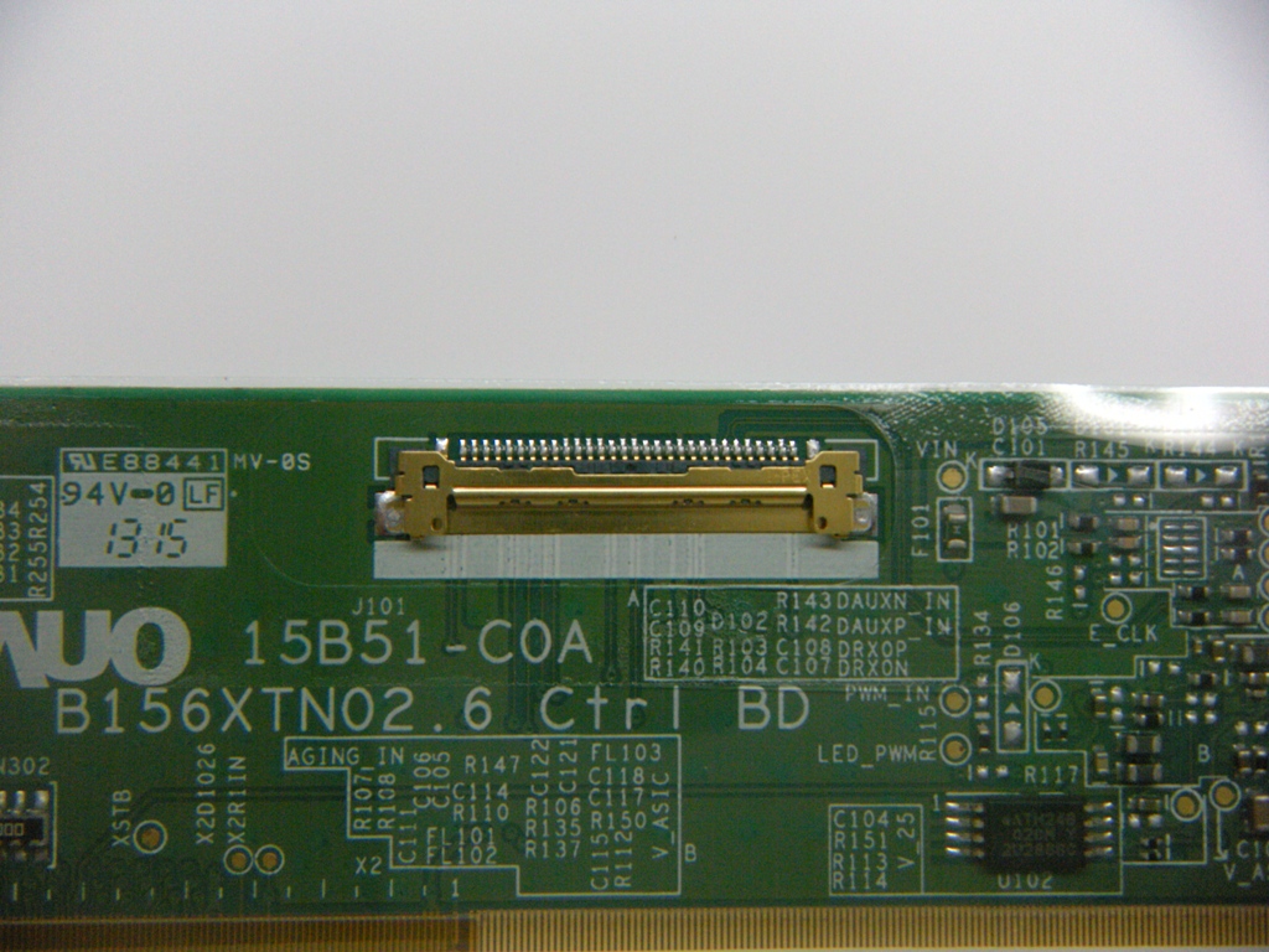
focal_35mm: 44
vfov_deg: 32.9
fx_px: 1613
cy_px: 476
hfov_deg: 42.9
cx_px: 634
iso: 306
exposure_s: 1/60
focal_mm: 7.4
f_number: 4
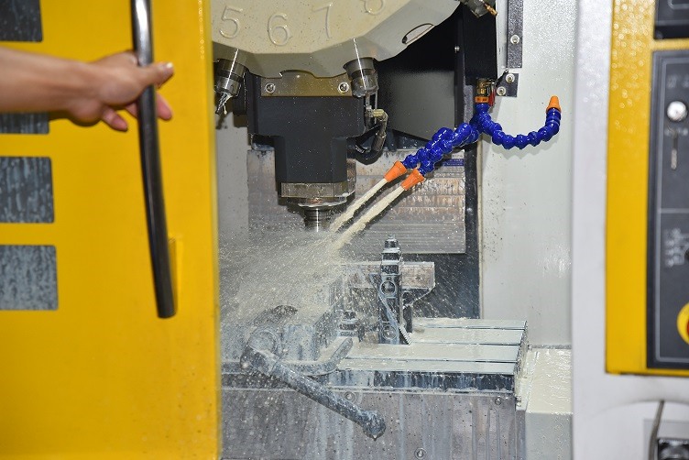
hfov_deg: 23.9
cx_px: 344
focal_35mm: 85
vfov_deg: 16.1
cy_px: 230
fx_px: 1627
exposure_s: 1/125
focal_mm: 85
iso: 1000
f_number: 5
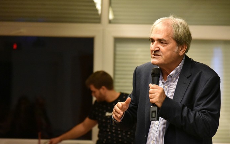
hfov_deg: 17.2
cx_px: 119
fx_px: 759
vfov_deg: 10.8
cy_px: 86
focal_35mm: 121
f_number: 4
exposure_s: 1/1250
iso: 10000
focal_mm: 100
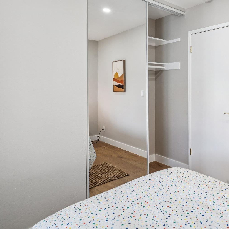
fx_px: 202
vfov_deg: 58.5
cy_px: 90
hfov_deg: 55.0
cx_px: 183
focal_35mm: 27
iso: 200
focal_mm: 16
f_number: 11
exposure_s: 1/8
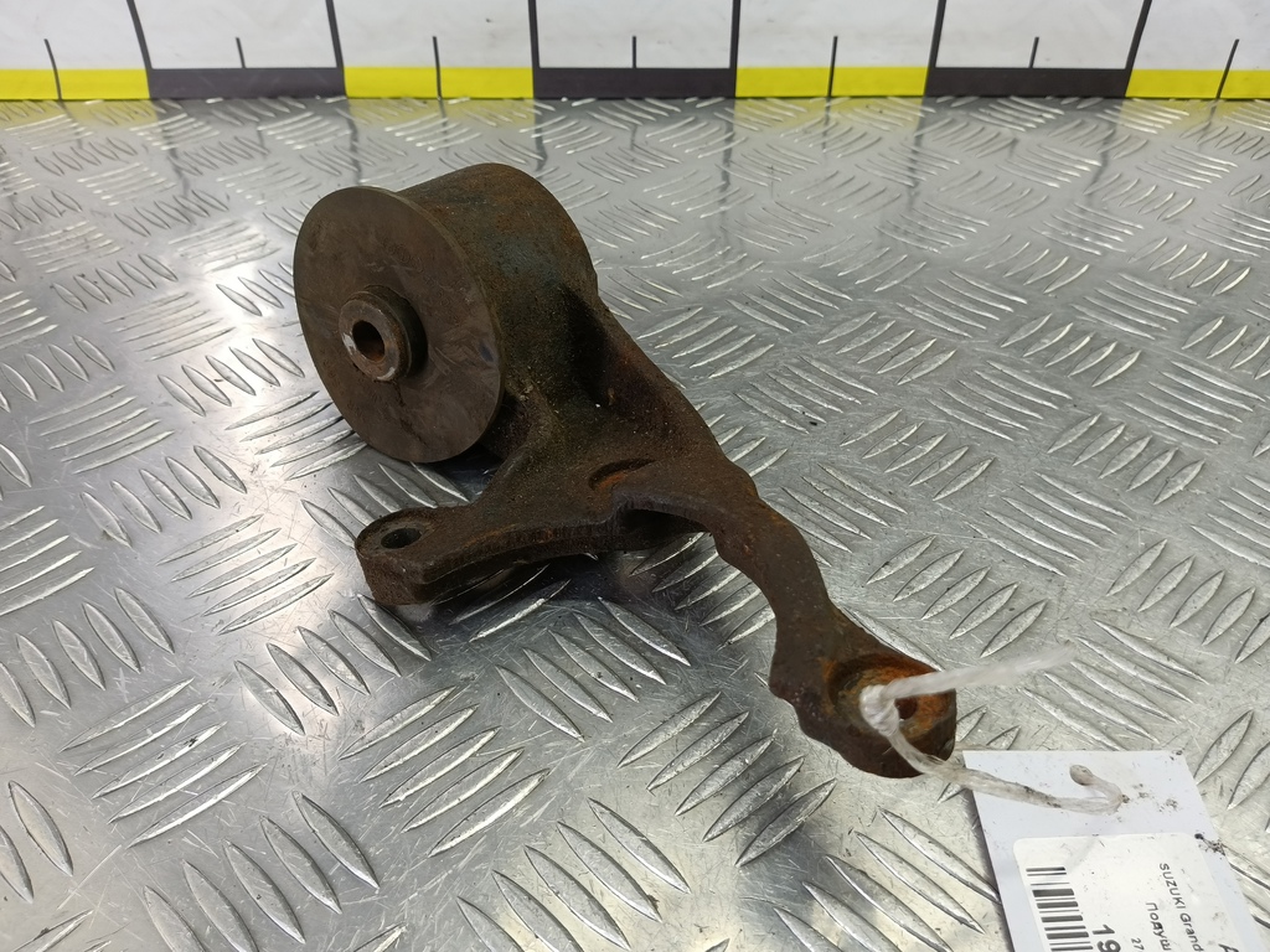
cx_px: 635
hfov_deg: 73.9
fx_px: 844
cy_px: 476
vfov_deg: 58.9
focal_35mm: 23
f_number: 1.6
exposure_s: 1/50
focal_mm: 4.11
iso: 136
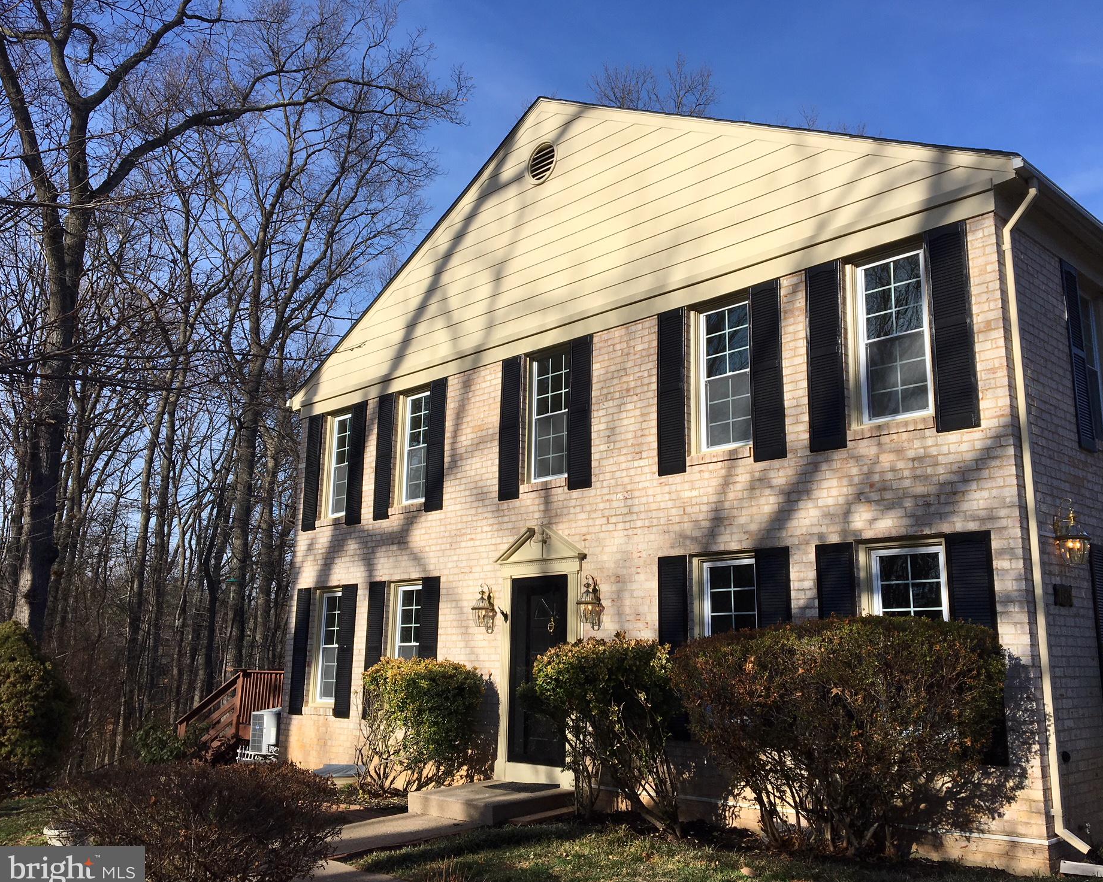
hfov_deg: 57.1
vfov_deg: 47.1
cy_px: 442
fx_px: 1012
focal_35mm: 31
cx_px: 602
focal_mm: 4.15
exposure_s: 1/1748
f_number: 2.2
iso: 25
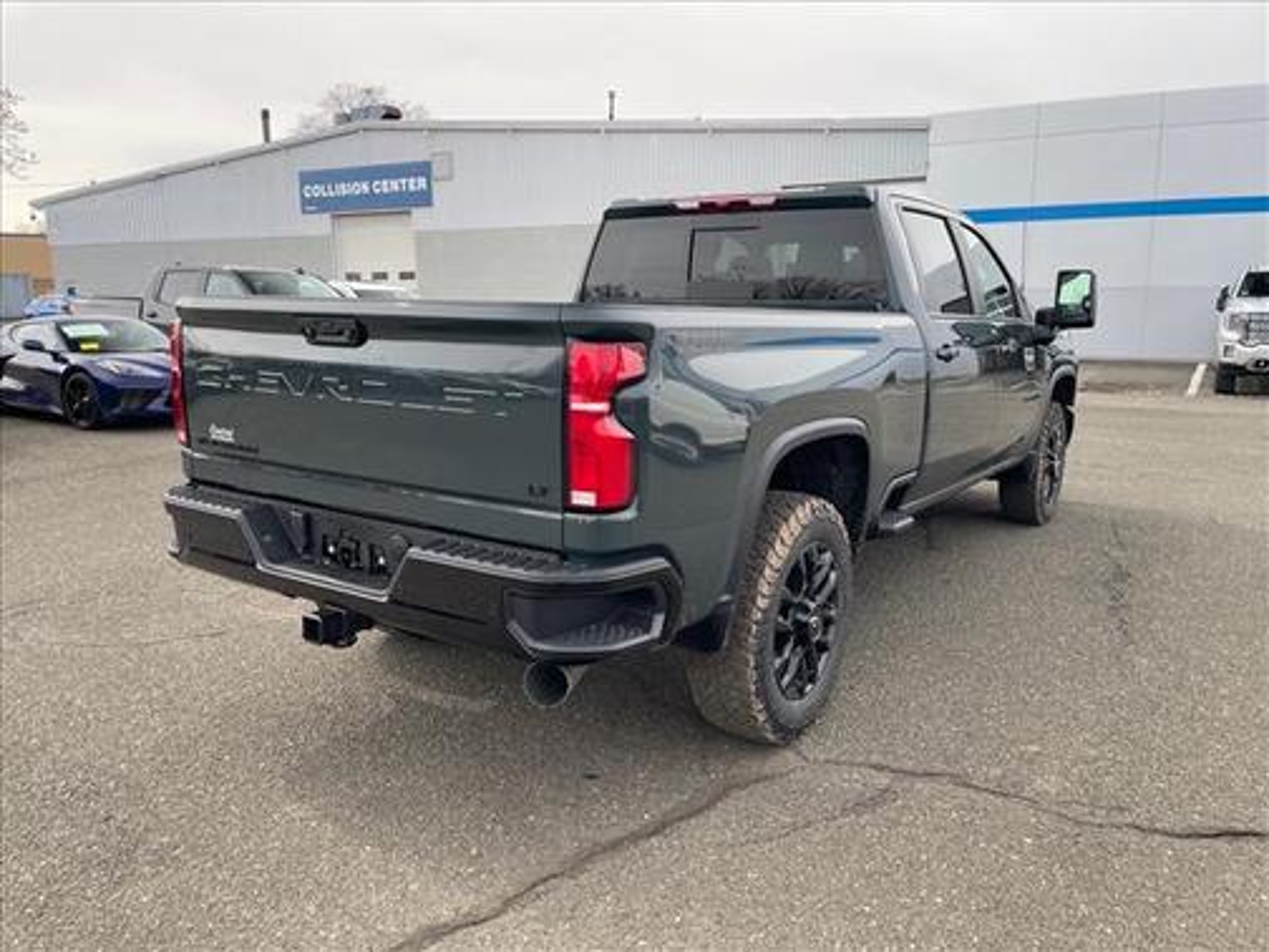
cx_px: 634
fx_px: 953
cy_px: 476
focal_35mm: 26
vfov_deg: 53.1
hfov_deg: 67.3
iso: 32
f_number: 1.6
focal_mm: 4.2
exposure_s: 1/456
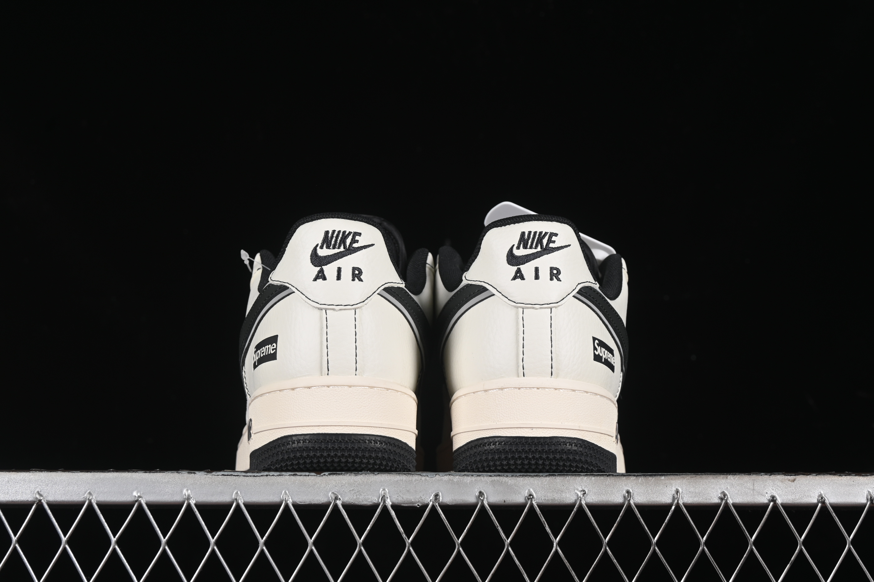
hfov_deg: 27.0
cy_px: 291
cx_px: 437
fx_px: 1821
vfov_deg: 18.2
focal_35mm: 75
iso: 160
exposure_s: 1/80
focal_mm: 50
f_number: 8
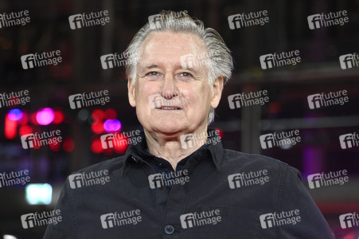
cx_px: 180
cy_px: 120
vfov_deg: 7.6
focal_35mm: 180
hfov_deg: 11.4
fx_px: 1794
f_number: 5.6
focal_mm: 180
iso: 5000
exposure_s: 1/250
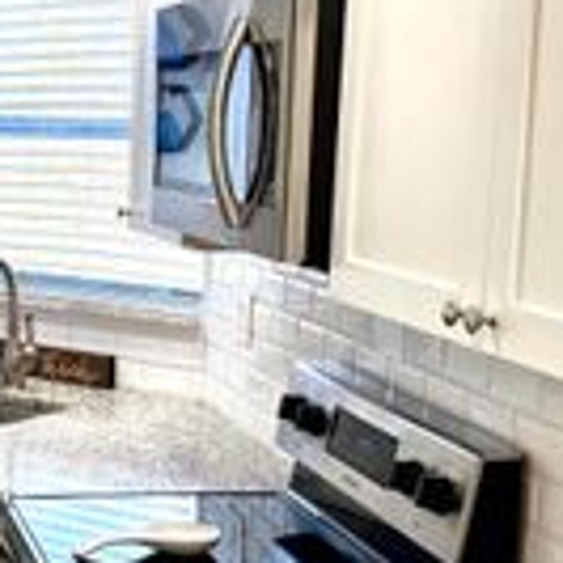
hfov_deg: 20.7
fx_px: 1472
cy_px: 298
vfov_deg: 21.6
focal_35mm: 80
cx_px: -47
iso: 200
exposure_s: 1/228
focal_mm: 6.76
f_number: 1.78
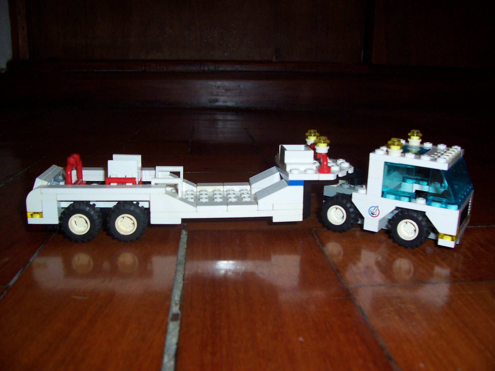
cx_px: 248
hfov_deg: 54.0
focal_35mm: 34
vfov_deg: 41.8
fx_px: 486
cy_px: 186
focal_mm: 5.6
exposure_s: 1/60
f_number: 2.7
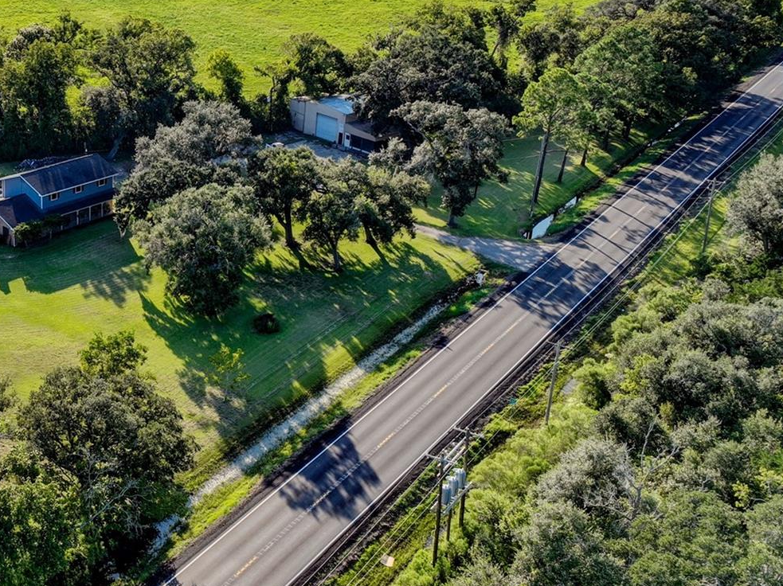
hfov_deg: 35.8
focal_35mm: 50
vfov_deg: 29.1
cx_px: 68
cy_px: 276
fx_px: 1130
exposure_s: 1/3200
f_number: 2.8
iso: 400
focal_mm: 12.29
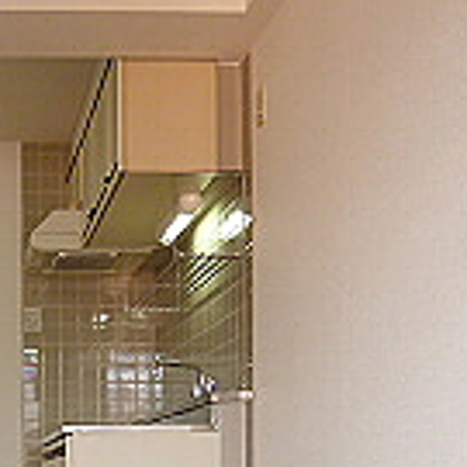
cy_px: 507
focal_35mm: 66
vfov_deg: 24.4
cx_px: -3
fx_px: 1007
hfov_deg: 24.8
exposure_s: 1/60
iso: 160
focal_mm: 4.3
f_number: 2.5
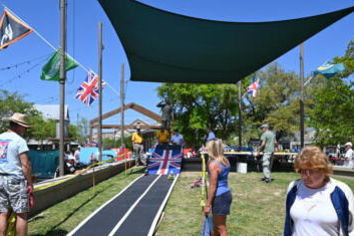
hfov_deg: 55.8
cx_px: 175
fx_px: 334
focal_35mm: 34
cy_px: 150
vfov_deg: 38.6
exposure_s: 1/400
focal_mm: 24
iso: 100
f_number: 7.1
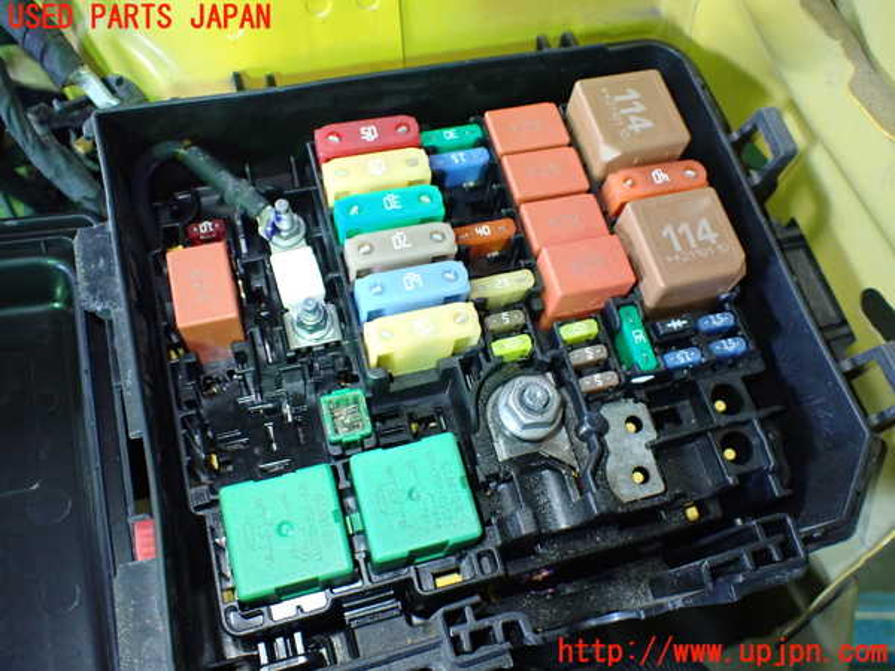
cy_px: 336
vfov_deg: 46.8
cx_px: 448
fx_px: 776
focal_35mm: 30
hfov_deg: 60.0
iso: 800
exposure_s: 1/60
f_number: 2.3
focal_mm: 5.4
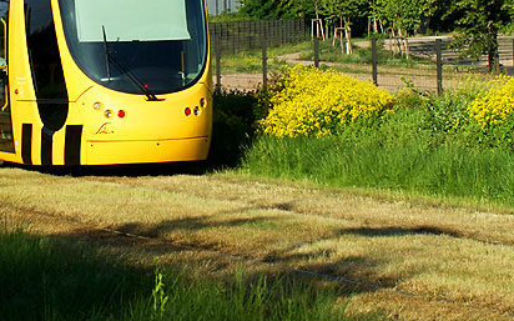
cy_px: -40
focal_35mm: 152
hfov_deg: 13.7
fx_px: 2128
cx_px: 119
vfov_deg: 8.5
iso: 200
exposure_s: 1/500
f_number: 7.1
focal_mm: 40
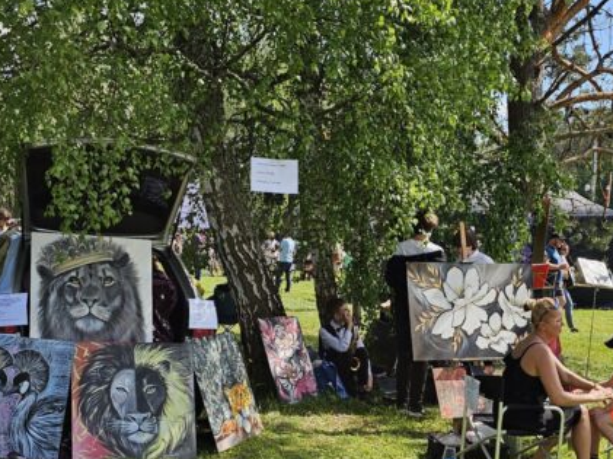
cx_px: 345
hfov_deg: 34.3
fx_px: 991
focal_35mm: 56
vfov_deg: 25.8
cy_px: 334
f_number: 1.7
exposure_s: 1/633
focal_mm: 6.3
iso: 10
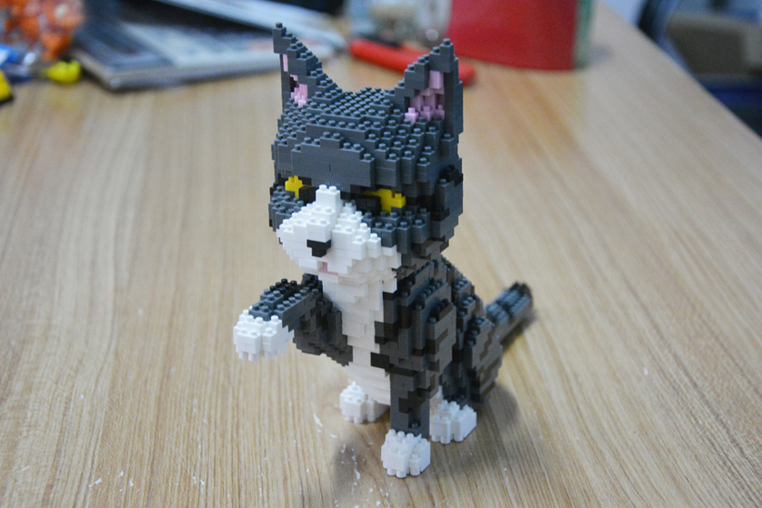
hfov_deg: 27.7
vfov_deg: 18.7
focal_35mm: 73
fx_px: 1545
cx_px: 381
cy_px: 253
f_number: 4.8
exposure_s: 1/30
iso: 3200
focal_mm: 48
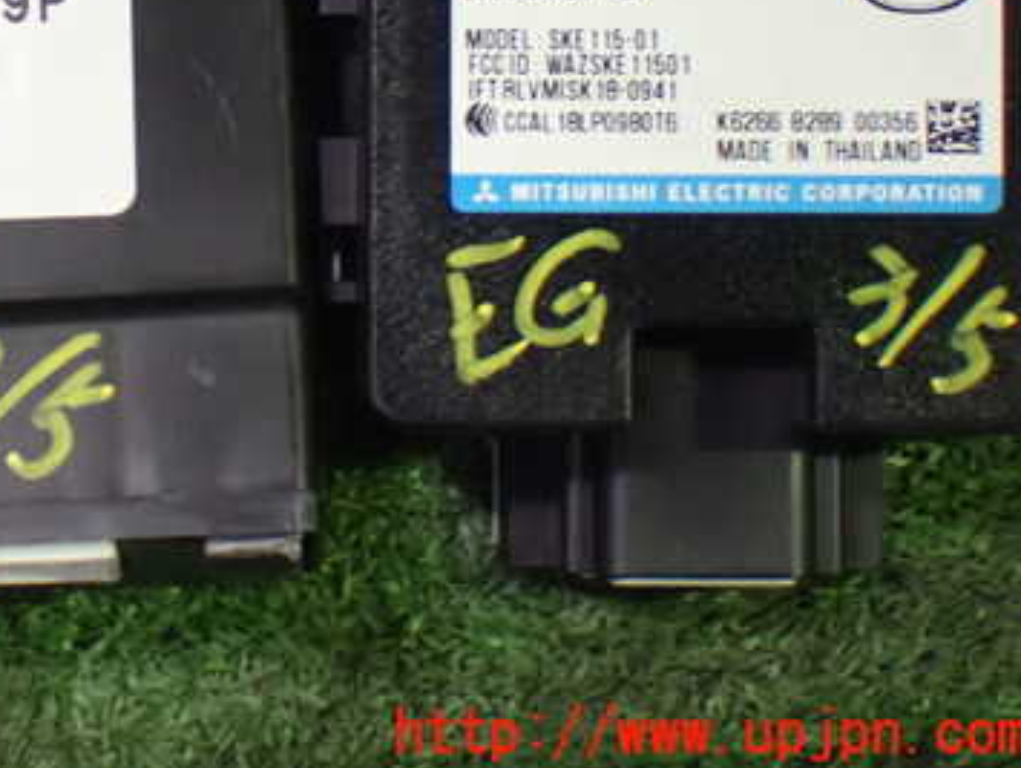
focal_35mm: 130
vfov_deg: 11.4
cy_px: 124
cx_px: 181
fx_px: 3838
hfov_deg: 15.0
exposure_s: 1/60
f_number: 4.1
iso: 1600
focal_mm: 13.65
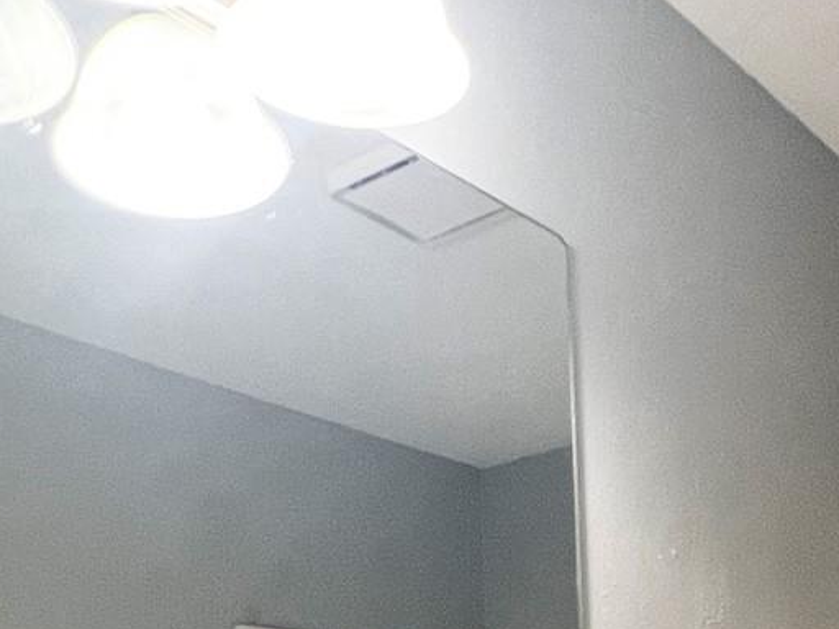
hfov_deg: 36.0
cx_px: 629
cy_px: 939
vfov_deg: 22.9
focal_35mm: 52
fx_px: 1260
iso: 200
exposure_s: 1/60
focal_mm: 1.57
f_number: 1.8
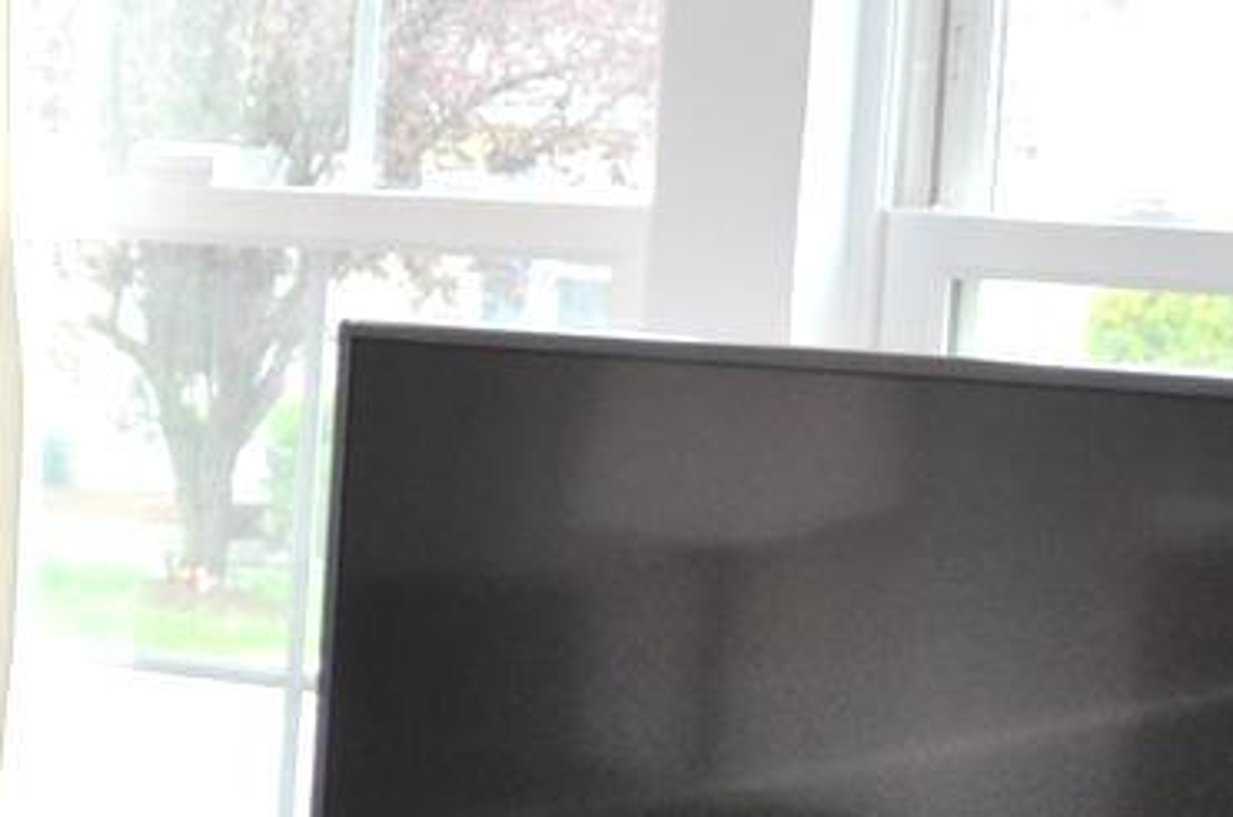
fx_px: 5094
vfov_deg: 9.2
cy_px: 664
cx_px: -1250
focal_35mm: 149
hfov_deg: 12.2
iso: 400
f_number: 3.5
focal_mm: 18
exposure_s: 1/125
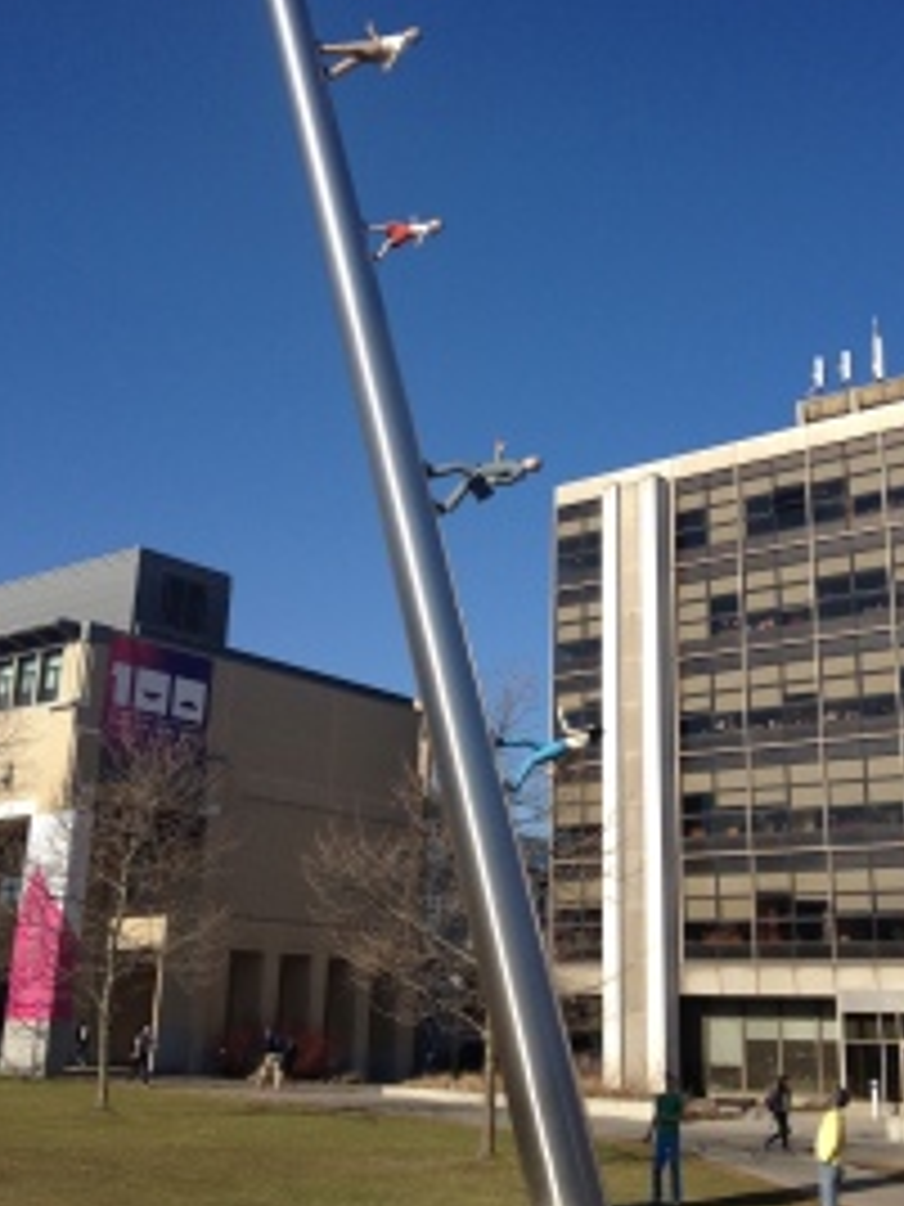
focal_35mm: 47
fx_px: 1637
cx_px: 481
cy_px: 513
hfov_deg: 30.9
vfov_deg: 40.3
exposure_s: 1/1905
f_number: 2.4
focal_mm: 4.28
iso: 64
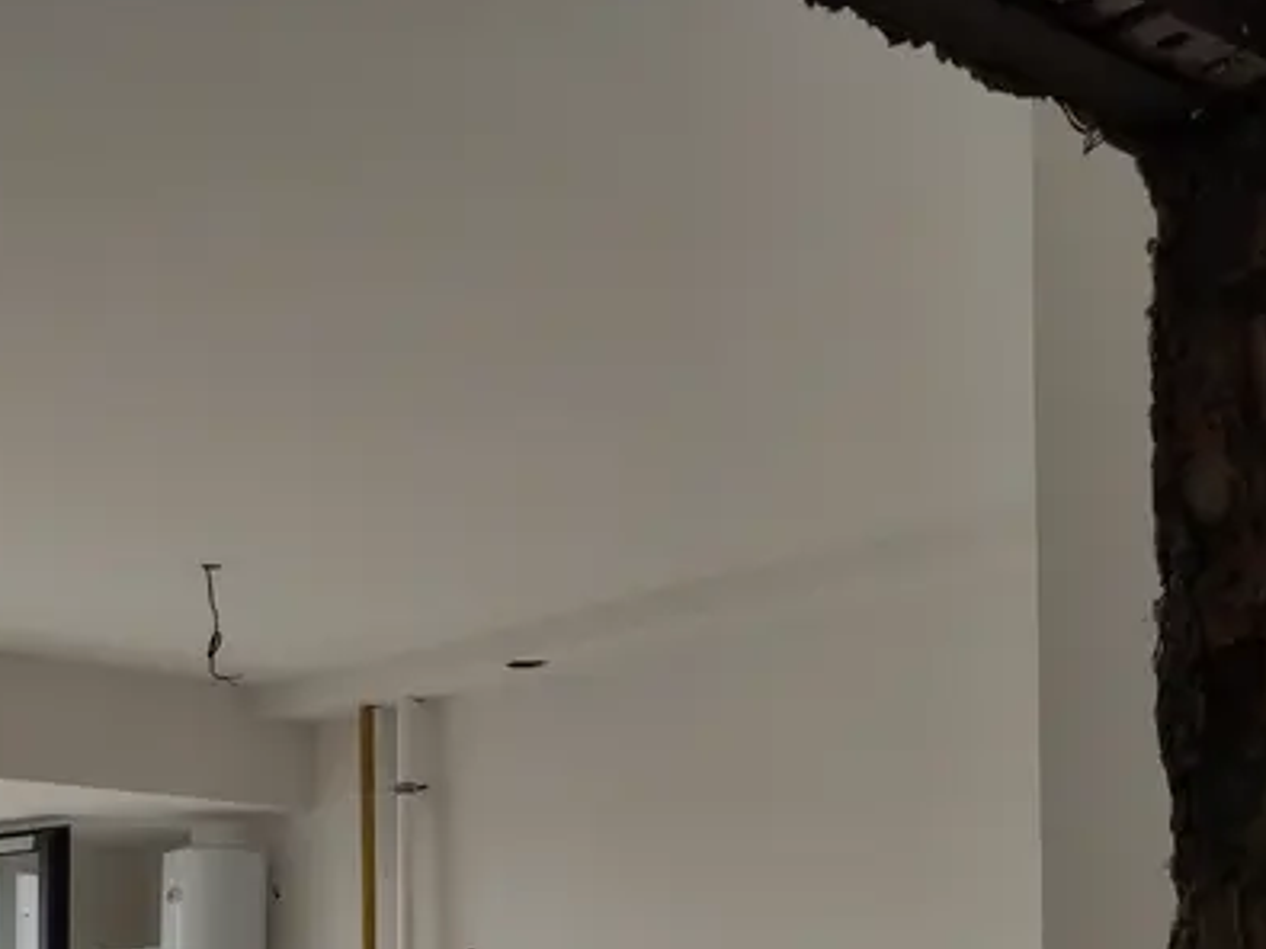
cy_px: 1013
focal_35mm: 57
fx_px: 2084
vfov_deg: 24.2
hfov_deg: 31.0
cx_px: -42
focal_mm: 5.43
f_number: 1.89
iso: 100
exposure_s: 1/192
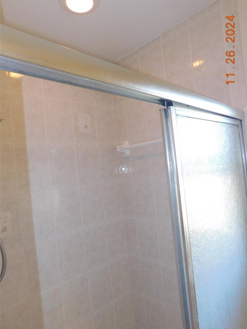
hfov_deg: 56.8
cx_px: 129
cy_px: 165
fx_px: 228
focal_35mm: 24
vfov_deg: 71.6
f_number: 3
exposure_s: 1/30
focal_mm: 4
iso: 125
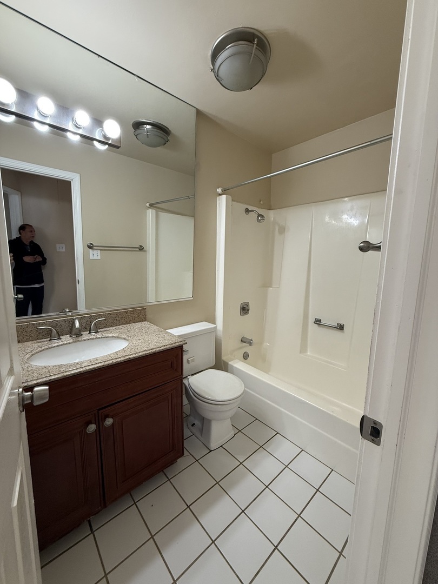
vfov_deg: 102.1
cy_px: 292
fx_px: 236
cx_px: 219
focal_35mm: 14
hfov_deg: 85.7
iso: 200
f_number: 2.2
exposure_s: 1/120
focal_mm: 2.22
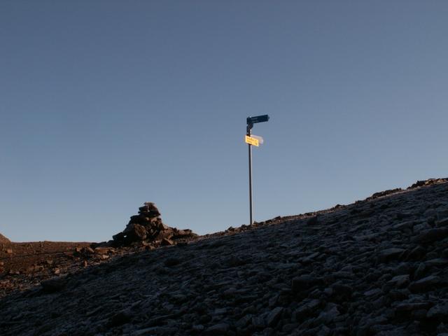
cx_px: 224
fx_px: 725
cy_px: 168
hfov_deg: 34.3
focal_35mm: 56
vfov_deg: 26.1
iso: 50
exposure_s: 1/250
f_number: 8
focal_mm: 9.35
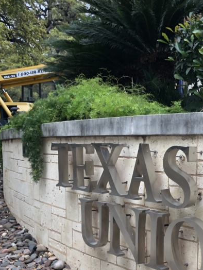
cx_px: 176
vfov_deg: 34.2
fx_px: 429
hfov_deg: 25.9
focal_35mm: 55
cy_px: 204
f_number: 1.8
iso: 20
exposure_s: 1/120
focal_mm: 3.99
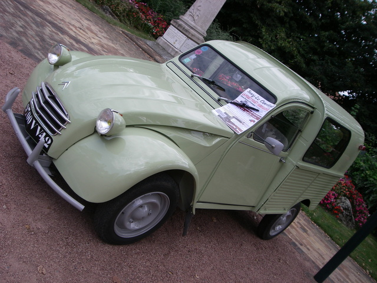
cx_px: 188
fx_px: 414
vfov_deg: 37.7
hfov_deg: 49.0
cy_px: 142
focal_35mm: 38
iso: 64
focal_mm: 6.2
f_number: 4.3
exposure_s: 1/250
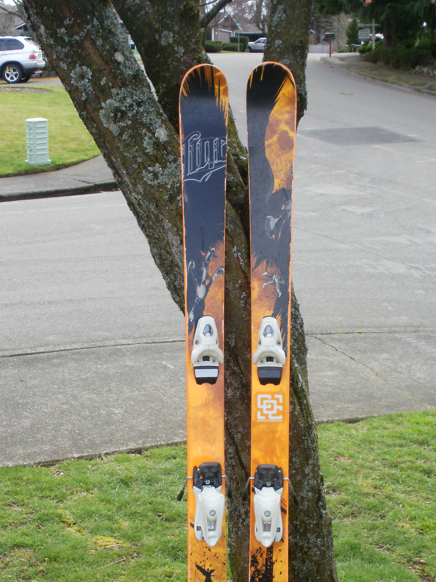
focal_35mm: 51
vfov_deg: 37.2
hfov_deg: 28.6
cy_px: 374
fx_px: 856
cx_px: 206
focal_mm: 6.3
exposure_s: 1/80
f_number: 5.6
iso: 100
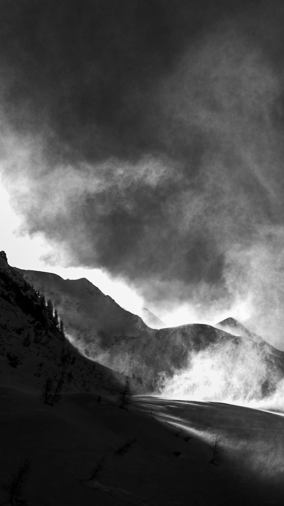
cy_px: 253
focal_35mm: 114
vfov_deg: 18.8
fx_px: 1527
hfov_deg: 10.6
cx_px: 177
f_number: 29
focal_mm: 48
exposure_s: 1/50
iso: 100
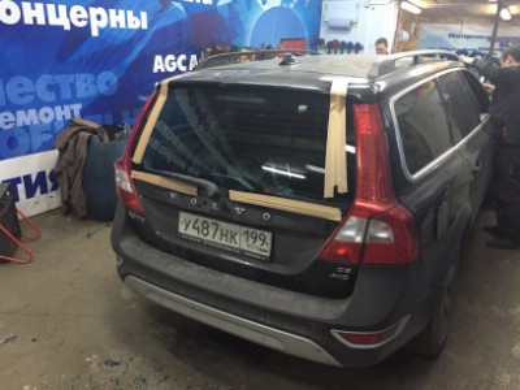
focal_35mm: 29
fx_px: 436
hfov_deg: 61.7
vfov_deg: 48.2
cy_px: 195
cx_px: 260
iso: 320
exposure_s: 1/33
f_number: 2.2
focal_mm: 4.15
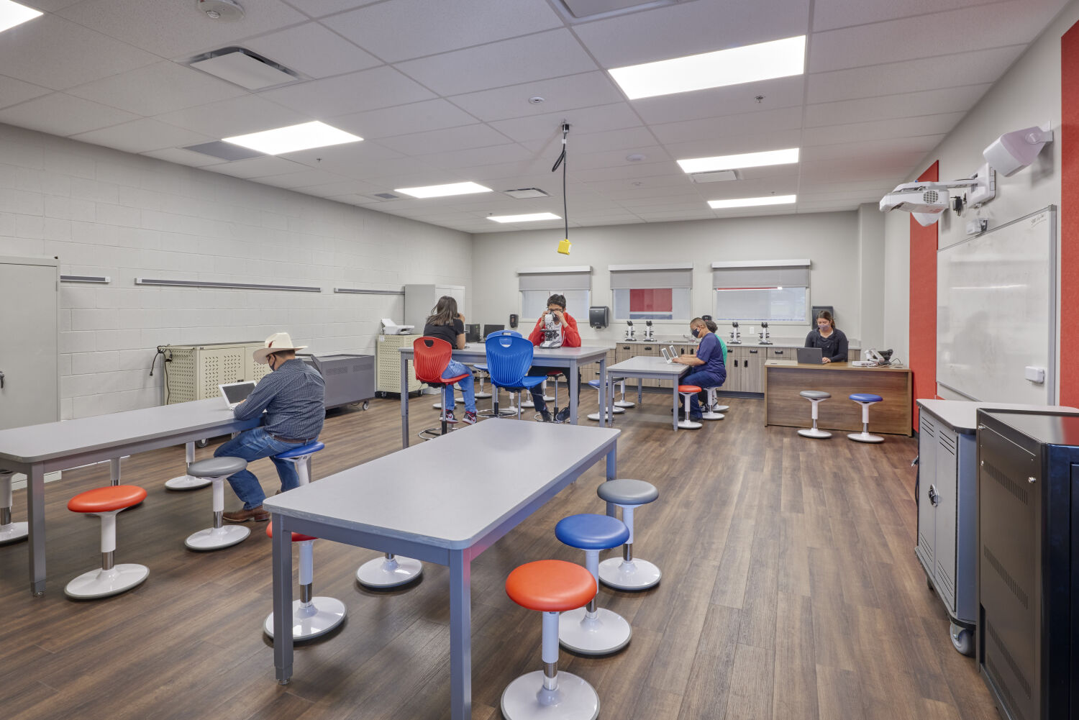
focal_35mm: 18
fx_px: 540
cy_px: 360
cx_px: 540
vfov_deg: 67.4
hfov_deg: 90.0
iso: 400
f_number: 11
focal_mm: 18
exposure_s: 1/4
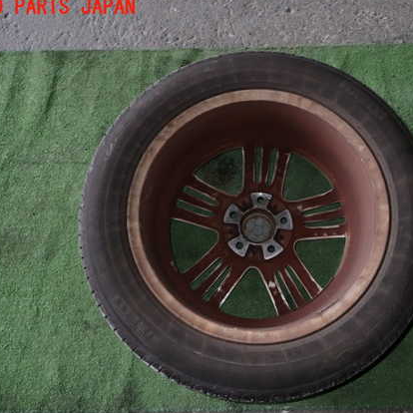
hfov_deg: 50.7
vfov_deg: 51.1
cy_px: 219
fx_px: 432
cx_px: 253
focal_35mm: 32
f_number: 5.6
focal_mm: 4.5
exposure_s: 1/30
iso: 200
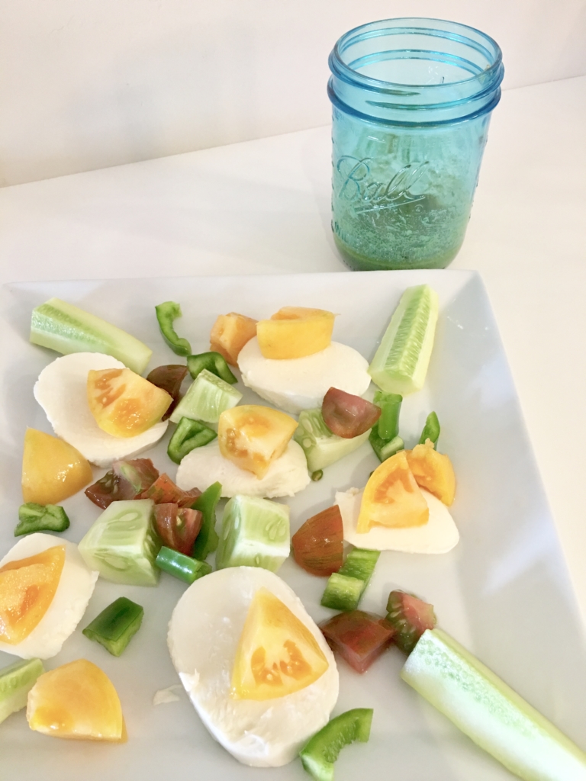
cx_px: 293
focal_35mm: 29
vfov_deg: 61.7
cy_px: 390
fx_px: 655
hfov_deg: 48.2
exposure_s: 1/15
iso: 100
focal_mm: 4.15
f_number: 2.2
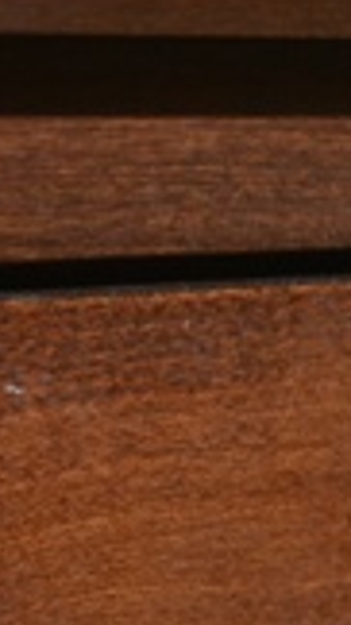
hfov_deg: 6.0
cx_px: 933
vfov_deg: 11.0
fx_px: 3180
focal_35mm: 192
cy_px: 764
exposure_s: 1/60
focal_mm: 22
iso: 320
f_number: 4
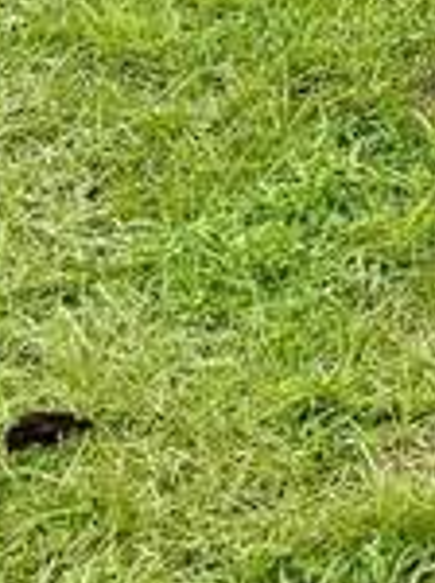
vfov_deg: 9.9
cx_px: 1091
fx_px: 2588
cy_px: -1147
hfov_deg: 8.6
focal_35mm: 154
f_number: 1.78
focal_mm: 6.76
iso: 80
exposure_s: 1/3597
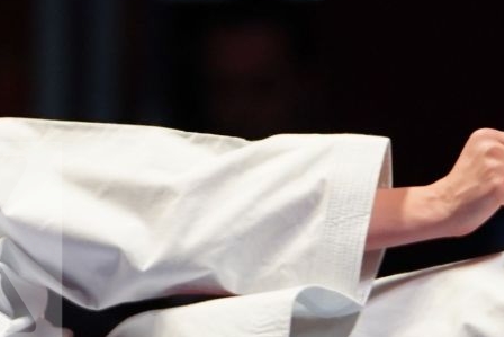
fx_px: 15236
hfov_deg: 1.9
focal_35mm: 1088
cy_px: 245
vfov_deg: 1.3
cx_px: 339
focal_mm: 181
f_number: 2.8
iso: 800
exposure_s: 1/500
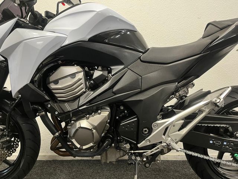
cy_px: 90
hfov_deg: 67.3
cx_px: 119
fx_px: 179
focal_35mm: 26
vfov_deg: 53.1
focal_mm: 5.1
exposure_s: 1/50
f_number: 1.6
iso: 200
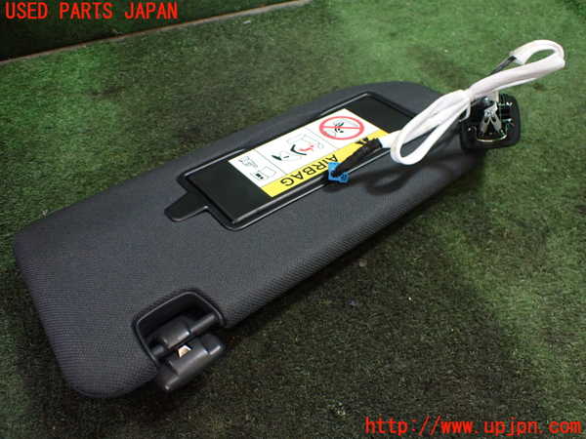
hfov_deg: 60.0
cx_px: 293
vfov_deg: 46.8
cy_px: 220
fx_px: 508
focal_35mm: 30
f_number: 2.3
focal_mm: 5.4
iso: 640
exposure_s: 1/125
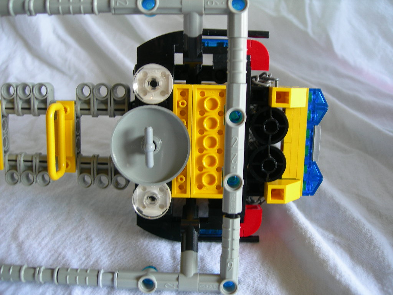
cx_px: 196
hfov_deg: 49.0
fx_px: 431
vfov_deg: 37.7
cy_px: 148
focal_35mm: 38
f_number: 2.8
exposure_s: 1/18.8
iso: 50
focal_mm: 7.8
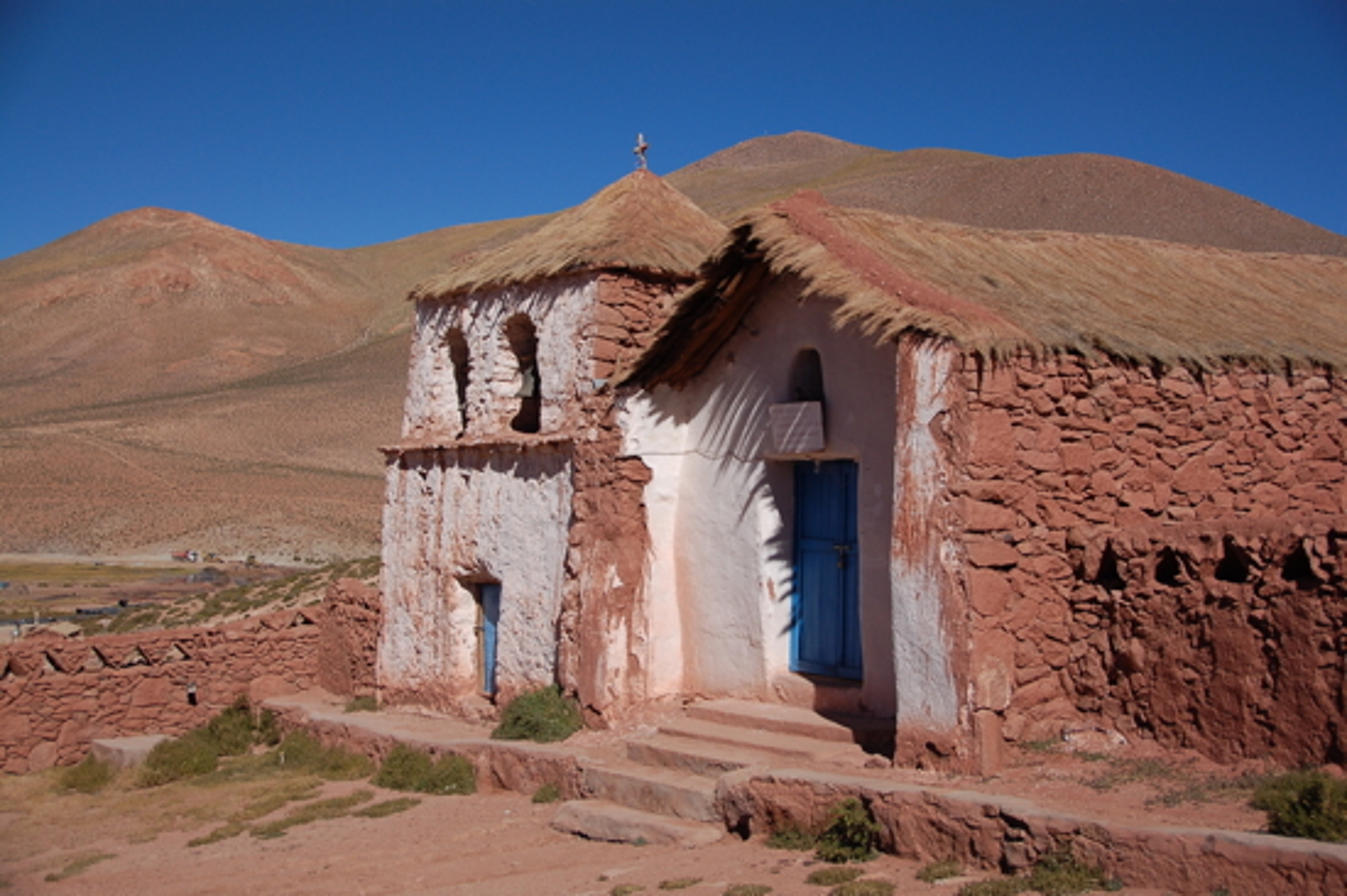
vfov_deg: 28.0
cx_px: 674
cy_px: 448
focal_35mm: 48
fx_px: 1795
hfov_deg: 41.1
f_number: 4.2
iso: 200
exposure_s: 1/3200
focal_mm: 32
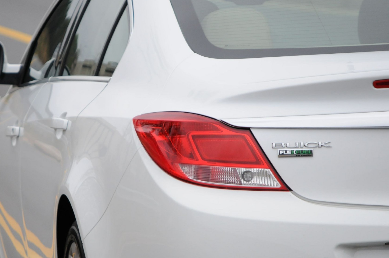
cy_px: 130
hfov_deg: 5.7
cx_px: 137
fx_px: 3885
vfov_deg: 3.8
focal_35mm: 360
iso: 800
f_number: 5.6
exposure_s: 1/1000
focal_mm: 160
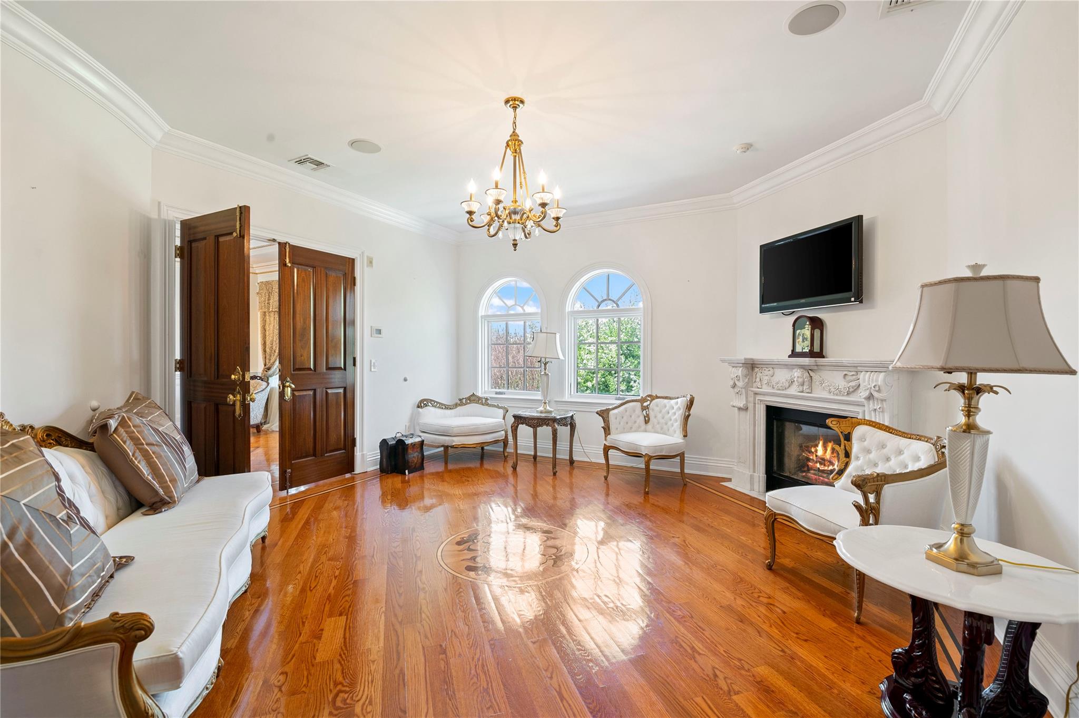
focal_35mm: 15
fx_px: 449
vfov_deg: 77.2
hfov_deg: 100.4
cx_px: 540
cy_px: 359
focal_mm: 15
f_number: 8
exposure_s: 1/10
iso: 500
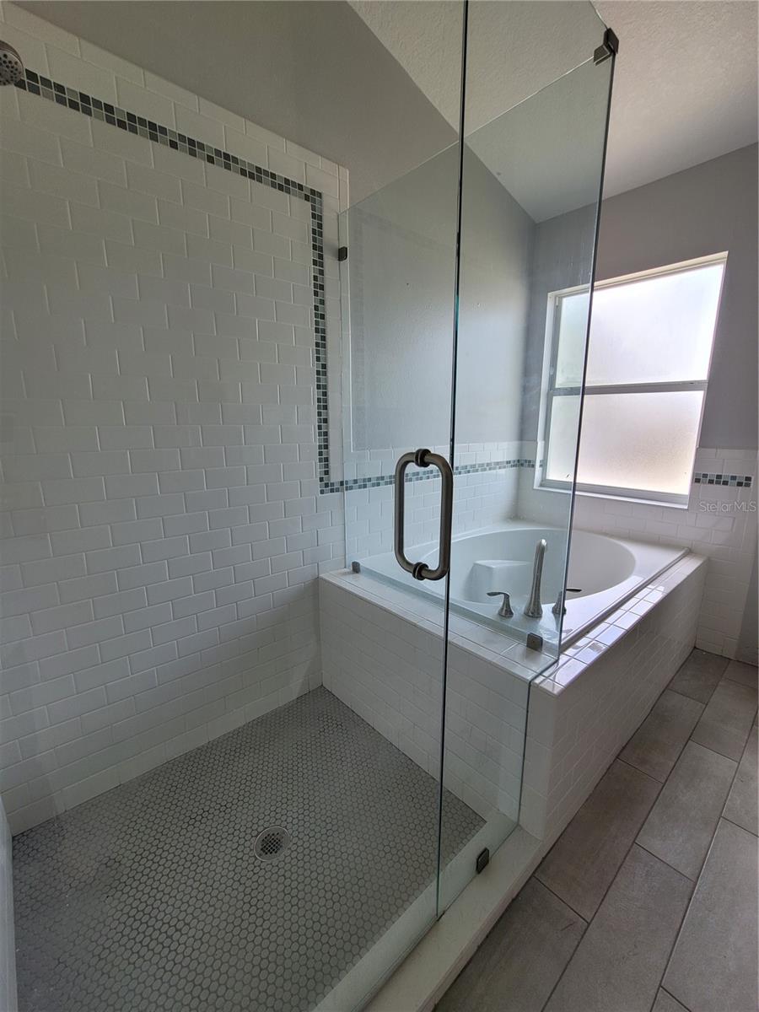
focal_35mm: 13
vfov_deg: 106.2
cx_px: 380
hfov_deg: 89.9
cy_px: 506
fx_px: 380
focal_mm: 2.2
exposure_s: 1/132
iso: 64
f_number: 2.2
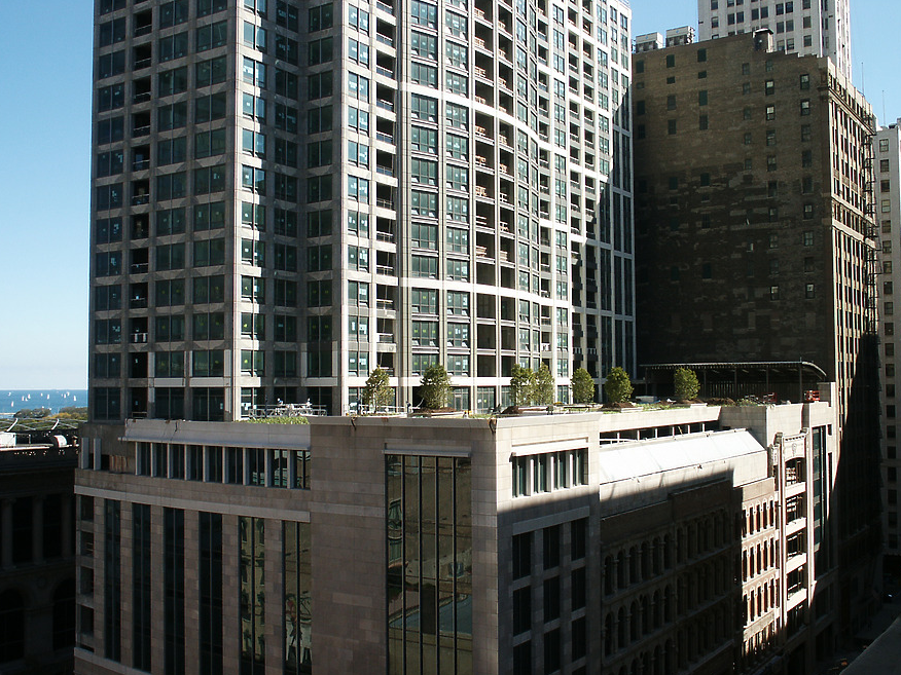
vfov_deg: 37.7
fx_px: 989
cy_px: 345
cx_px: 447
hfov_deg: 49.0
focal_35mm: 38
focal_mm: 7.7
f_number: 6.7
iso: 64
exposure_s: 1/180
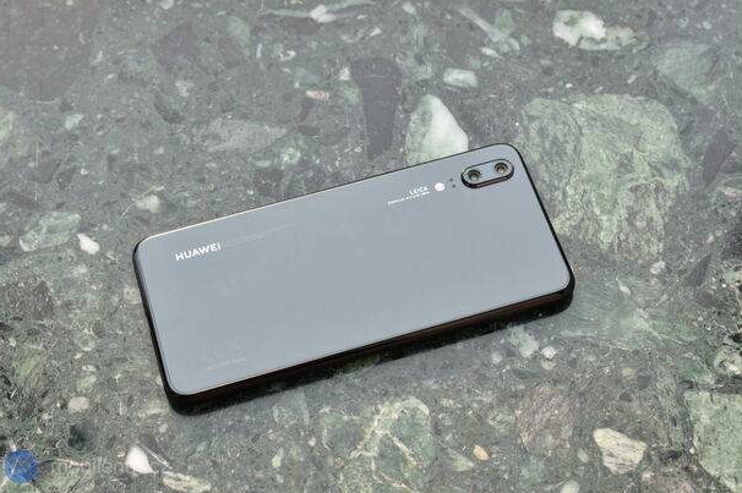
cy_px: 246
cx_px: 367
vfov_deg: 18.6
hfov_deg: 27.7
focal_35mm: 73
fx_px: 1503
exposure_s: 1/320
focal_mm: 48
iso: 400
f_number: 9
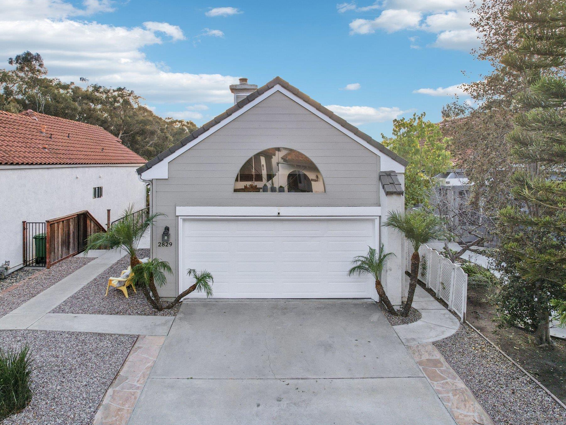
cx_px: 266
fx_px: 392
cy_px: 213
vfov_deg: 56.8
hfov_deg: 71.5
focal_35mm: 24
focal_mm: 8.4
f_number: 2.8
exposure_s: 1/800
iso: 100
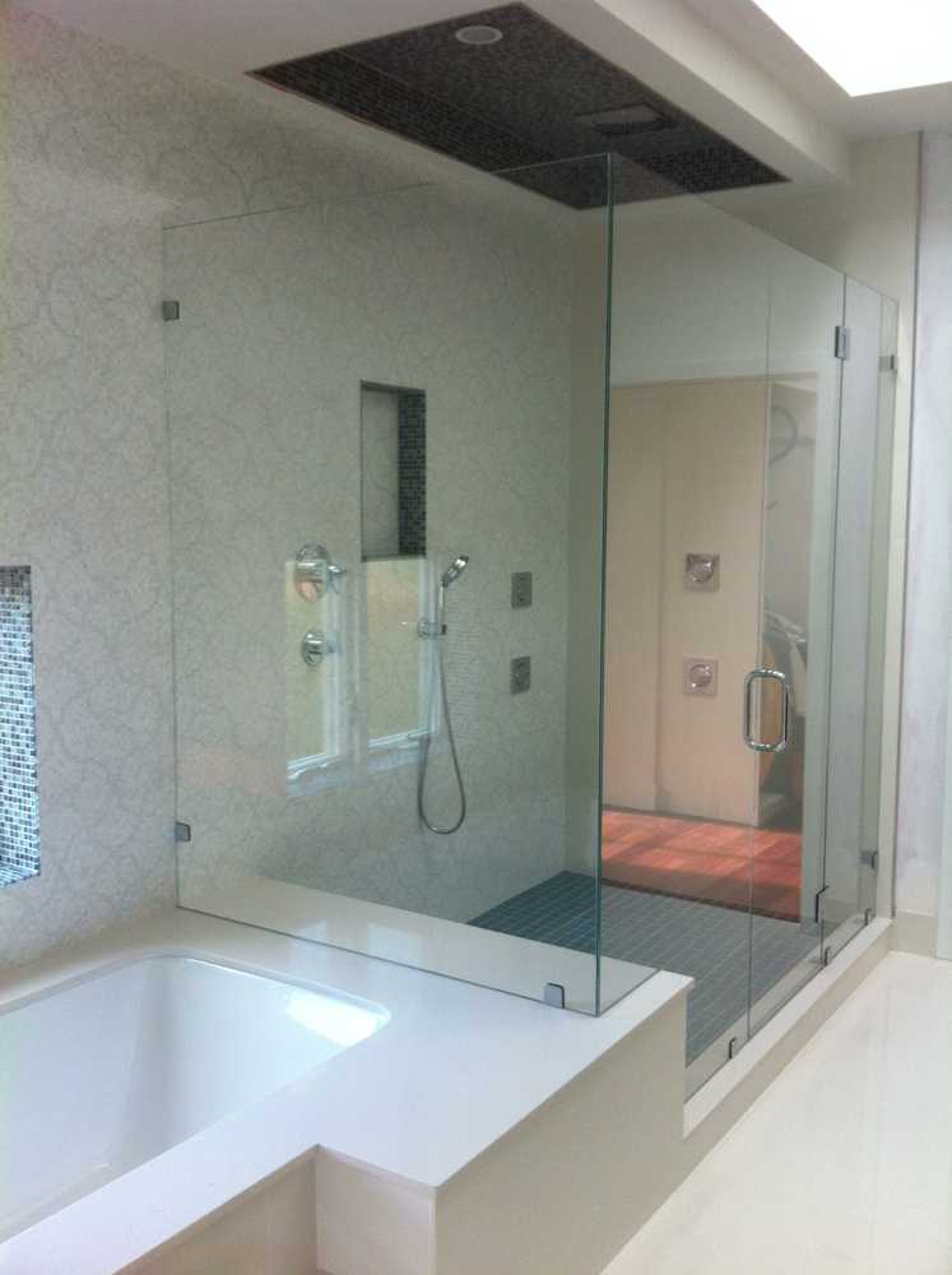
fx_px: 1287
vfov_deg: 52.7
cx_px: 476
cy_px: 638
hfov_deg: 40.6
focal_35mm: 35
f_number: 2.8
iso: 80
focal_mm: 3.85
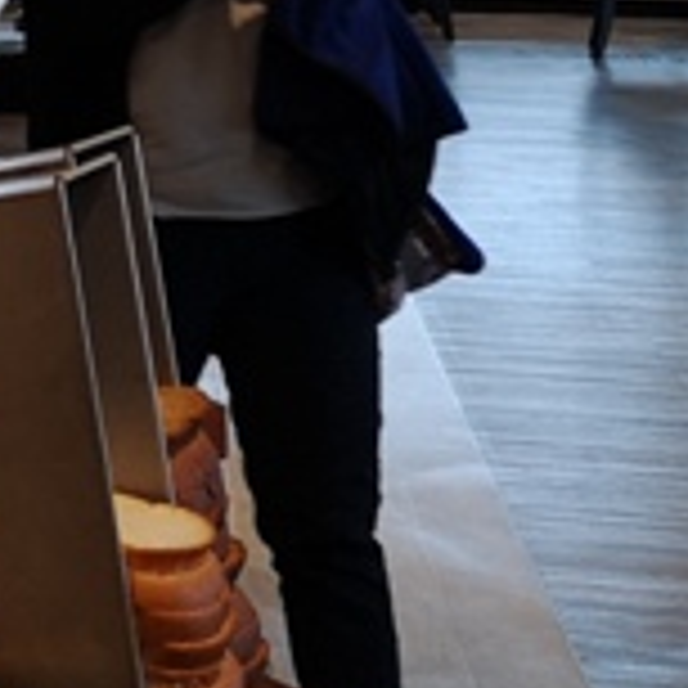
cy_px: -202
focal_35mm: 125
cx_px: -715
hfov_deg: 12.3
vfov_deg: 13.5
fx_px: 2811
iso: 50
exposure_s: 1/100
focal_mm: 3.95
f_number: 1.8
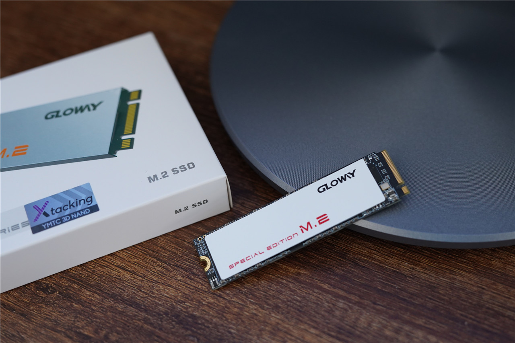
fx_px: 715
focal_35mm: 50
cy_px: 172
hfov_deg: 39.6
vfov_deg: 27.0
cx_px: 258
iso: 1600
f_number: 3.5
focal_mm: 50
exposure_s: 1/50
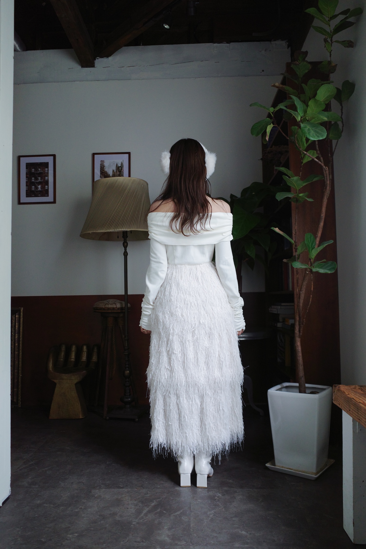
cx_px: 183
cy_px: 274
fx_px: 427
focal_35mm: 28
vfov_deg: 65.5
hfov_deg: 46.4
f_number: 2.8
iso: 800
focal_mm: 18.3
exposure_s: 1/30
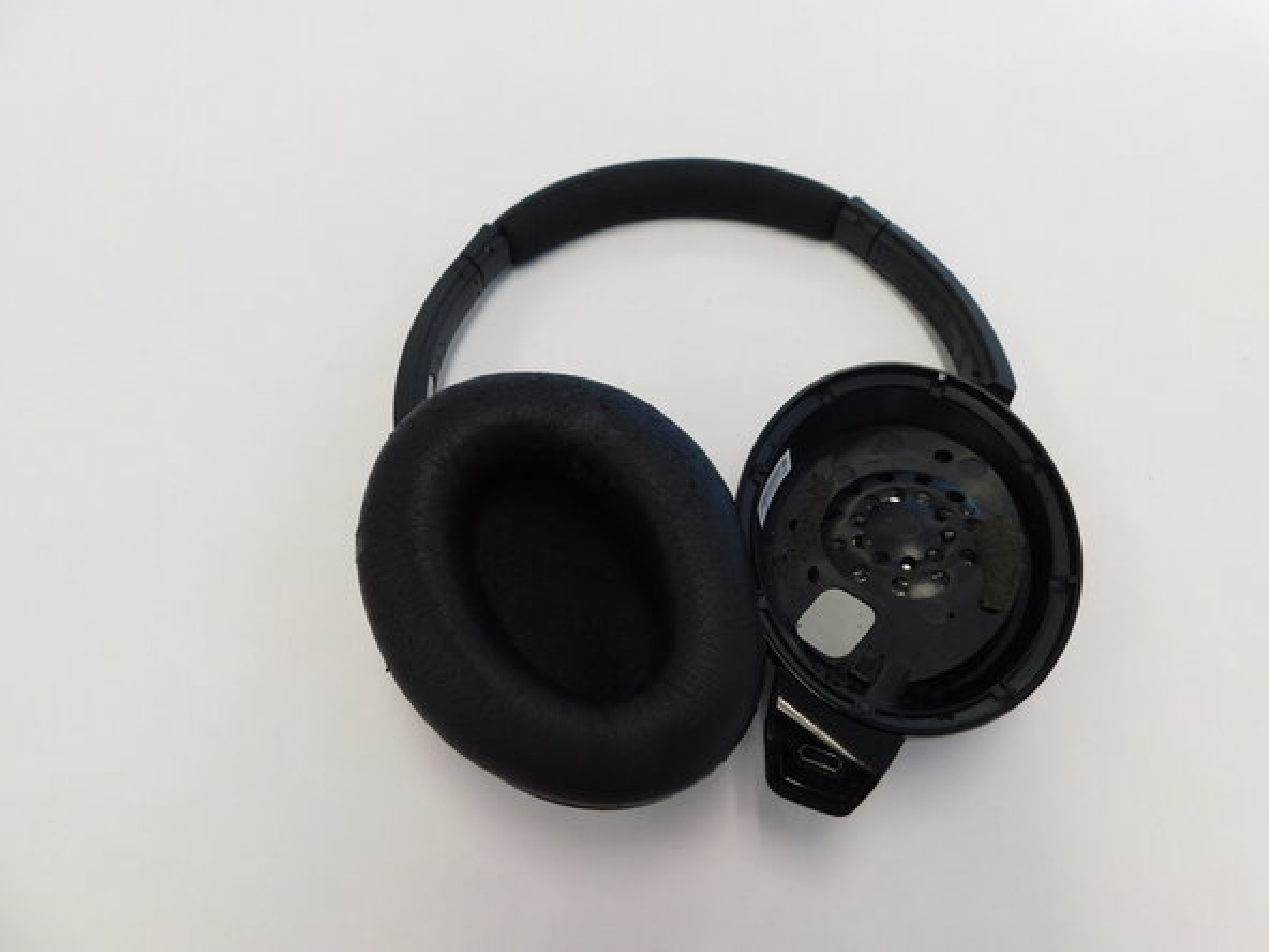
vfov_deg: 58.9
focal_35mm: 23
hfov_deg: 73.9
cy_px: 476
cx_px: 634
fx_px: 843
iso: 140
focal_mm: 4
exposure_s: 1/30
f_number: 3
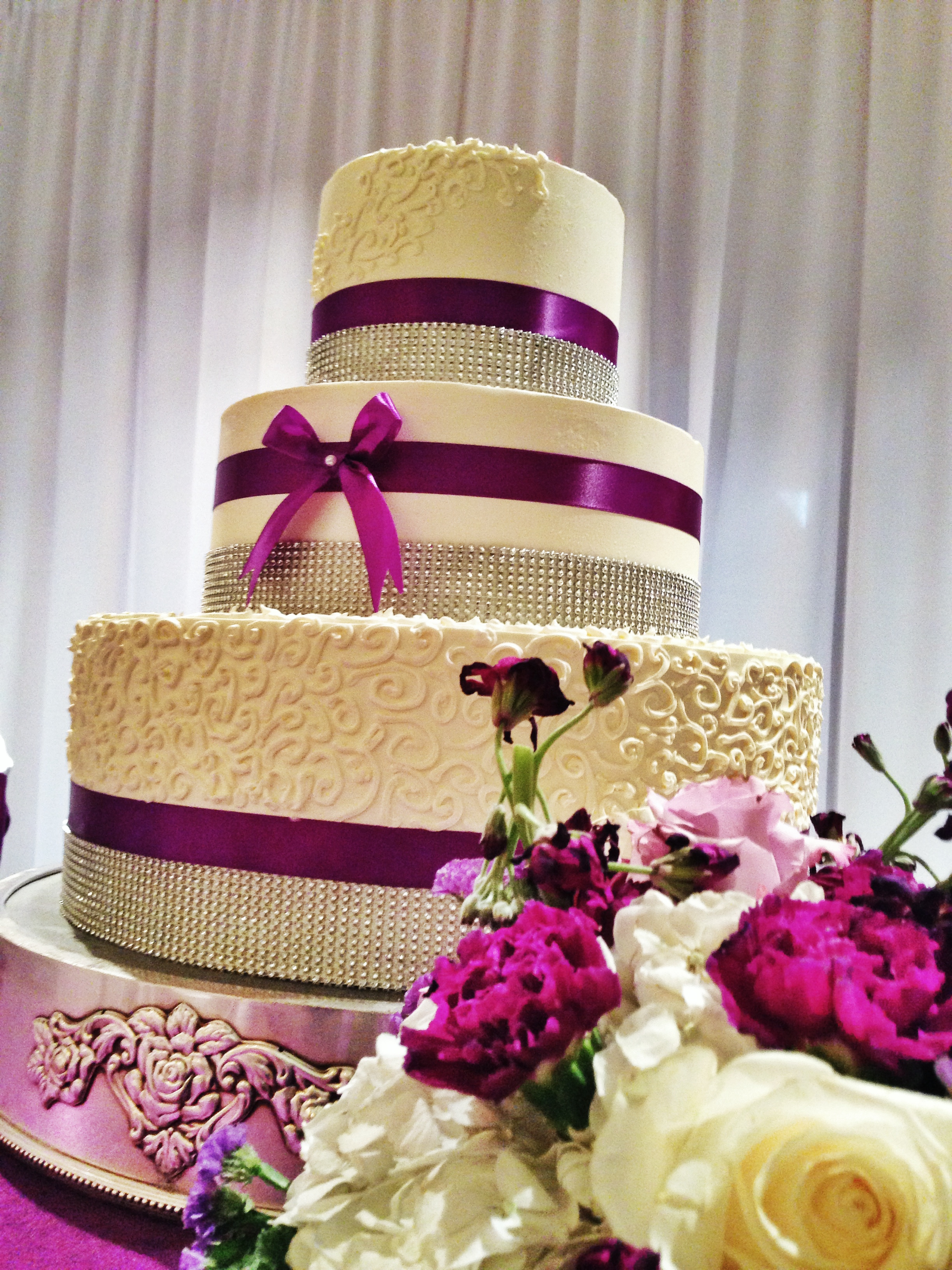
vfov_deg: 55.4
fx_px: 1210
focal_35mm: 33
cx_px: 476
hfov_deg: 42.9
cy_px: 635
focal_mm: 4.12
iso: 320
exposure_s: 1/20
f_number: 2.4
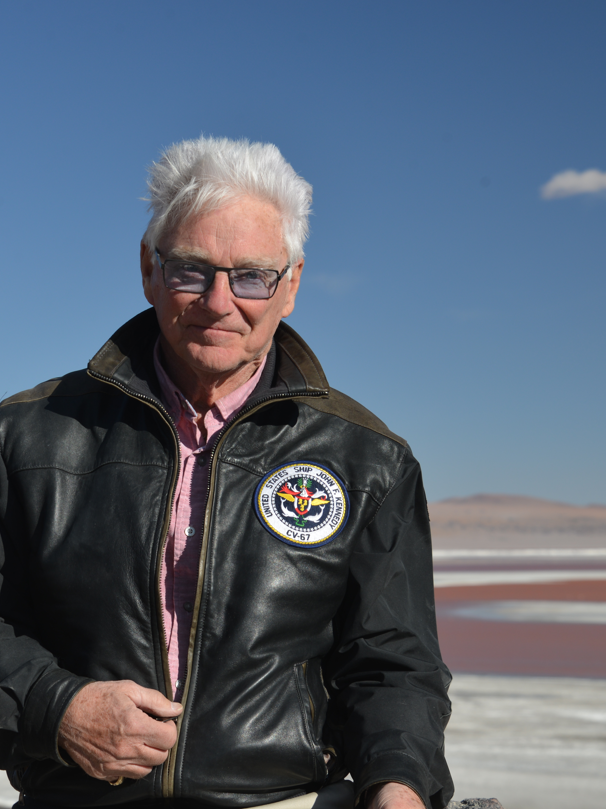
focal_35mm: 101
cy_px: 404
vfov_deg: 19.4
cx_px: 294
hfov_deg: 14.6
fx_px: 2358
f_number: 8
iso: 200
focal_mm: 70
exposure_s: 1/250
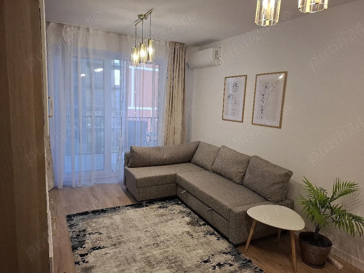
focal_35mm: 23
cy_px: 136
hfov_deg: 73.9
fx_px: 242
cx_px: 182
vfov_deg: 58.9
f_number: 1.8
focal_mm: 5.54
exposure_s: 1/60.2
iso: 160
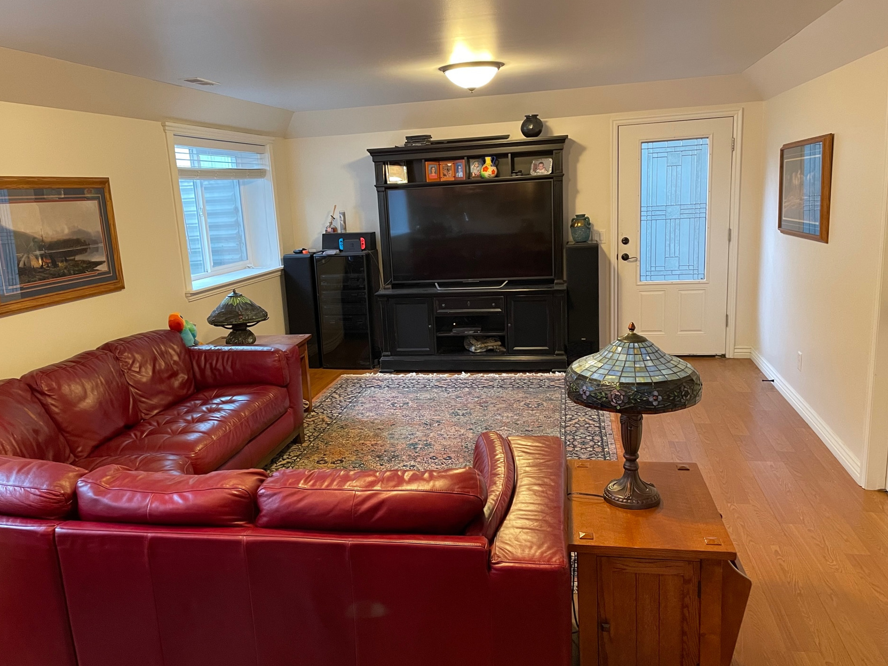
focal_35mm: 28
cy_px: 349
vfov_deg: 49.7
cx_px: 421
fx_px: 718
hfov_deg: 63.4
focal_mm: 4.2
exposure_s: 1/60
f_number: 1.6
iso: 320
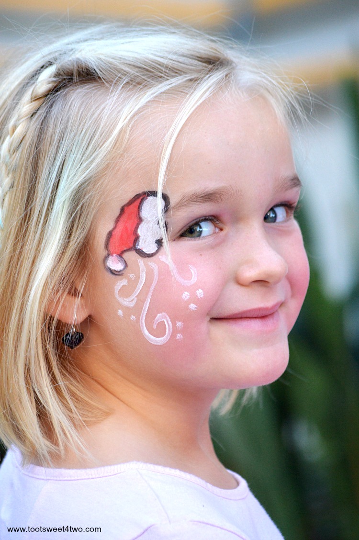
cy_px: 270
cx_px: 180
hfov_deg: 7.3
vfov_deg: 11.0
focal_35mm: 188
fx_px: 2810
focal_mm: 125
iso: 900
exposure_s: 1/200
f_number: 6.3
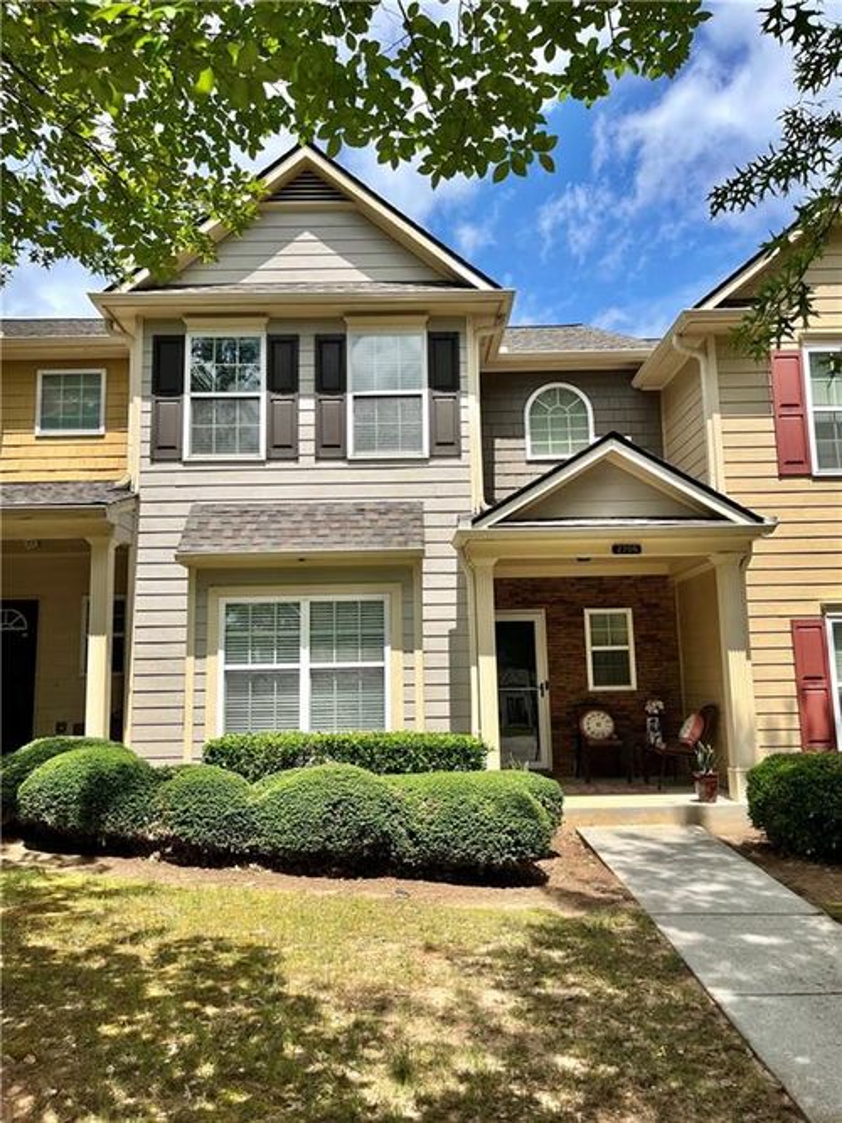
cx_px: 421
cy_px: 562
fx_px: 844
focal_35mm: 26
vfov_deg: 67.3
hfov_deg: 53.0
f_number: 1.6
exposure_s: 1/3215
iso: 50
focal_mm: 5.1
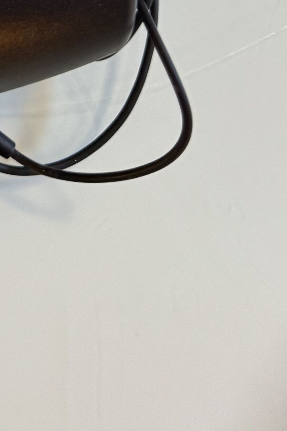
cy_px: -462
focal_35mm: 107
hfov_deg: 11.7
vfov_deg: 15.1
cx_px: -252
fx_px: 1280
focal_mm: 6.76
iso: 250
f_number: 1.78
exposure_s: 1/50
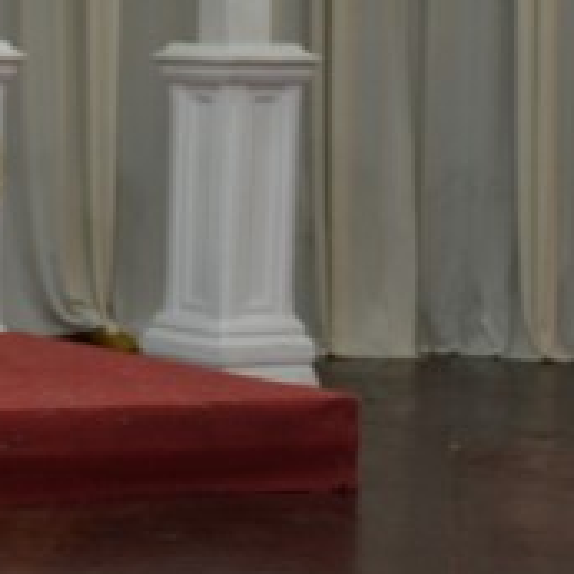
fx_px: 3170
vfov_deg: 10.3
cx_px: -597
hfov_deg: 9.6
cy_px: 80
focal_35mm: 169
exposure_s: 1/30
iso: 1000
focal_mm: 32
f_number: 4.2
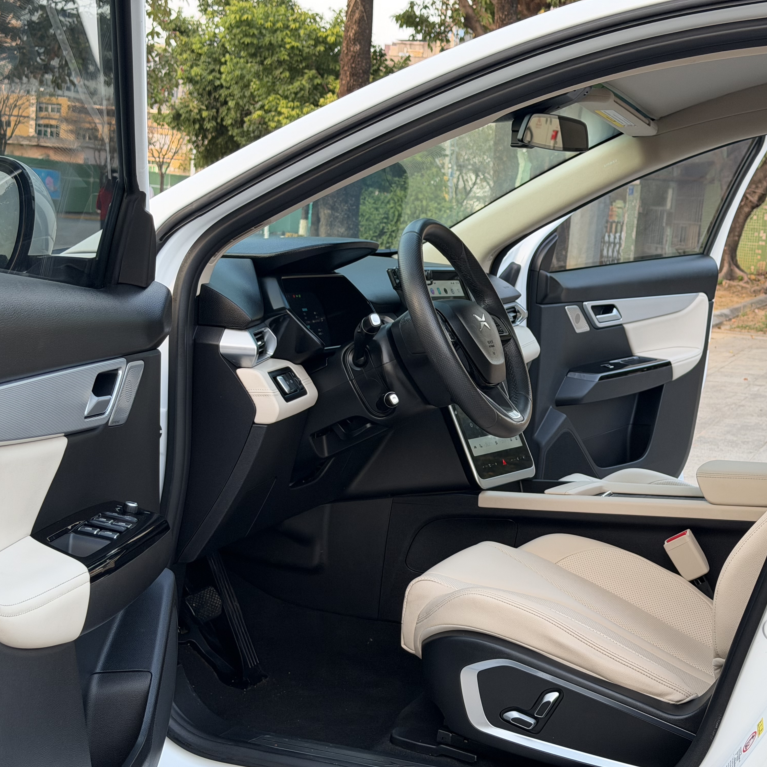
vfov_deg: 30.0
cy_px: 385
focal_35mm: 57
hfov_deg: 30.0
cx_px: 447
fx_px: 1429
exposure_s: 1/100
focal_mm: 6.76
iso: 80
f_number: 1.78
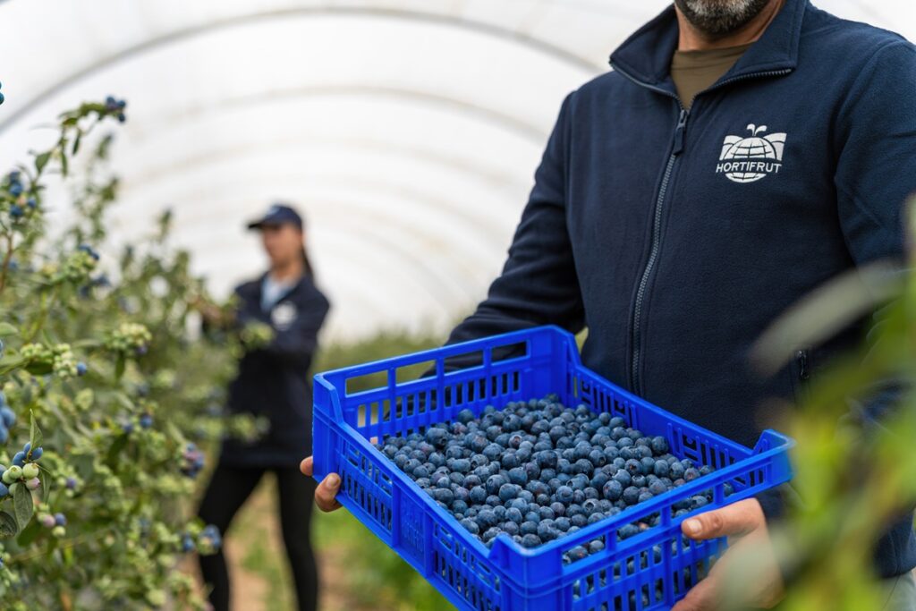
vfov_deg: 22.3
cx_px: 458
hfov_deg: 32.9
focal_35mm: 61
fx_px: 1552
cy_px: 306
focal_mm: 61
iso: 100
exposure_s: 1/1000
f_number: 2.8
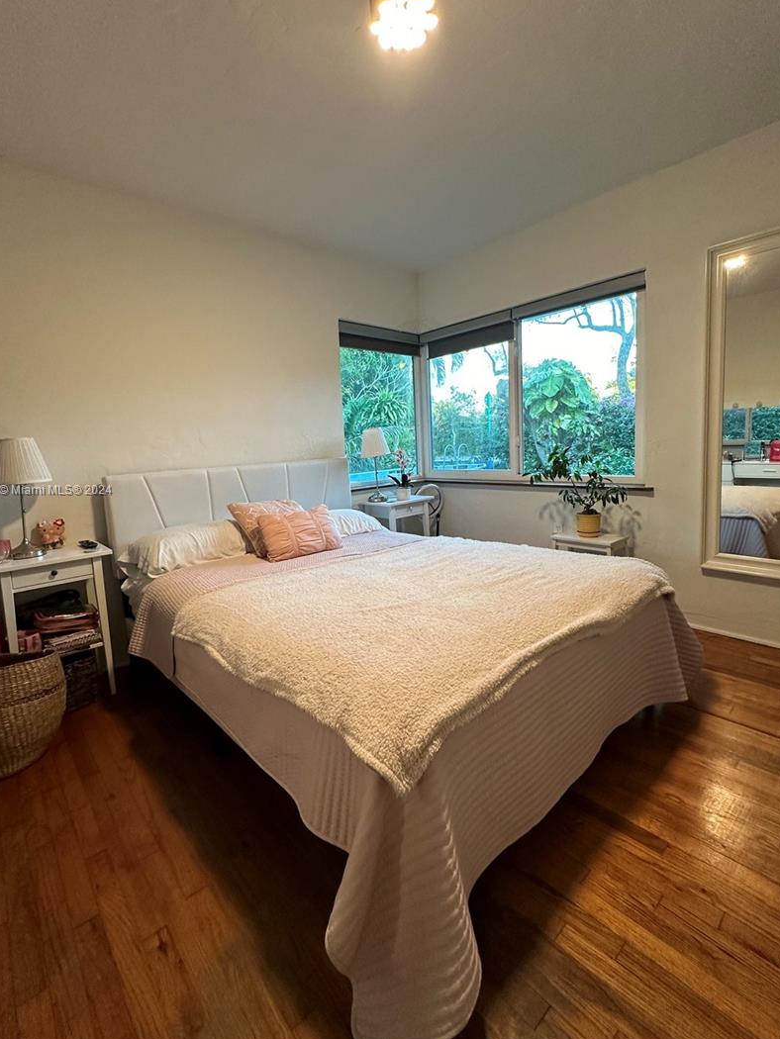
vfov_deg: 94.4
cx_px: 376
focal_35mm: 16
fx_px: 481
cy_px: 491
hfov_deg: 78.1
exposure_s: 1/60
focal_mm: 2.22
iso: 250
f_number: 2.2
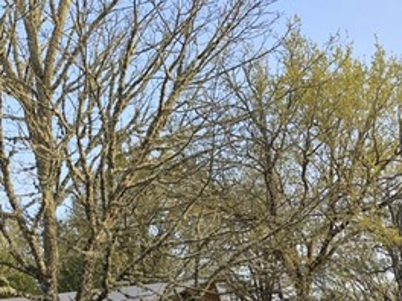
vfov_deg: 21.3
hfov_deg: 28.1
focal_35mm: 68
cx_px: 91
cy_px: 257
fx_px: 790
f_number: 1.8
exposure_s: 1/552
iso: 20
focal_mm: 3.99
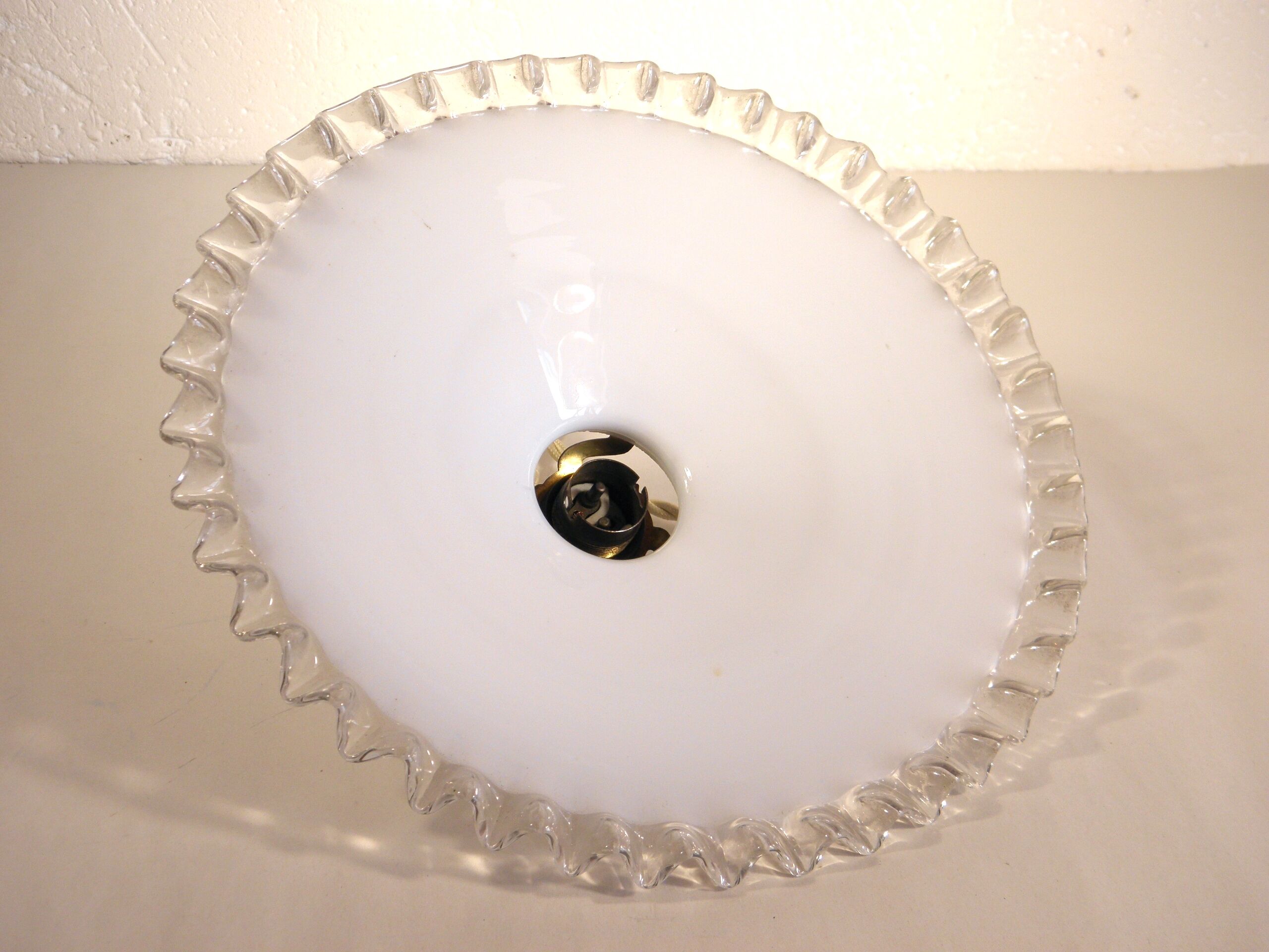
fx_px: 1613
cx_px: 634
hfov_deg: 42.9
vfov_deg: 32.9
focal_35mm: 44
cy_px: 476
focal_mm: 7.9
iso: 100
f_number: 3.9
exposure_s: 1/100
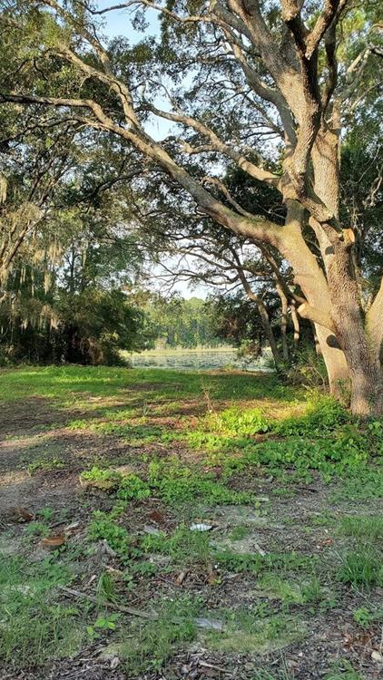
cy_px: 334
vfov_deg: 66.1
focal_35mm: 29
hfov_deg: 40.2
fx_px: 523
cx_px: 190
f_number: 2.4
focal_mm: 4.3
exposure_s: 1/350
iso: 50
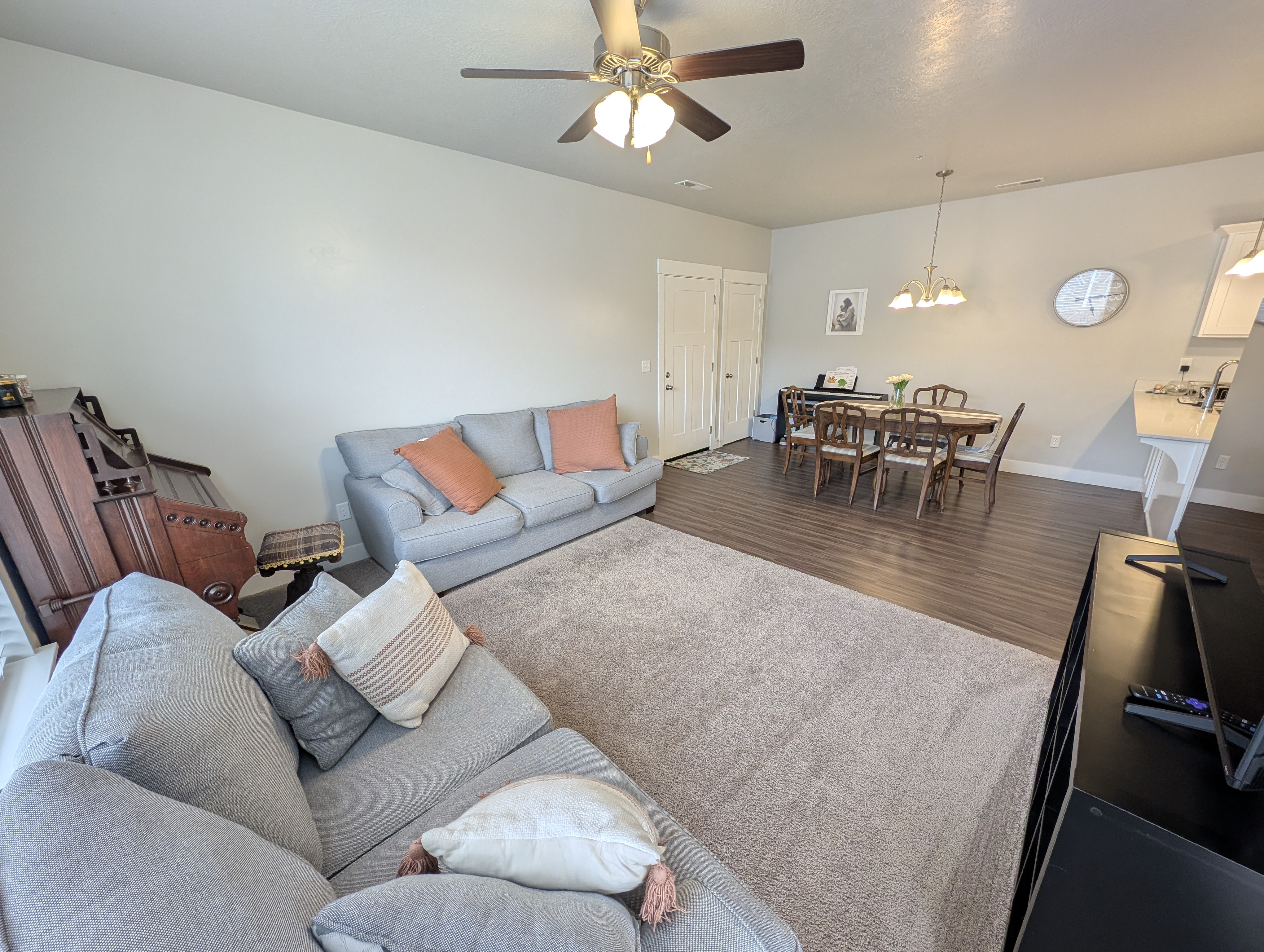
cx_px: 632
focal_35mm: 12
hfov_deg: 110.5
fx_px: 439
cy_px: 476
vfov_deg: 94.6
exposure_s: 1/40
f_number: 1.95
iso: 46
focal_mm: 2.23
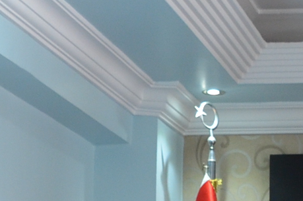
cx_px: 384
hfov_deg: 12.4
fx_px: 1352
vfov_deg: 7.8
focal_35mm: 161
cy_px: 508
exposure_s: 1/60
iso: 800
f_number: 4
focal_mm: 20
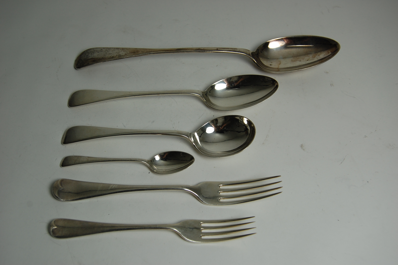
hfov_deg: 46.4
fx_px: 464
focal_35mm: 42
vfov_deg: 31.8
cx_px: 199
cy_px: 132
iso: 200
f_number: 5.6
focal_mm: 28
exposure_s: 1/125
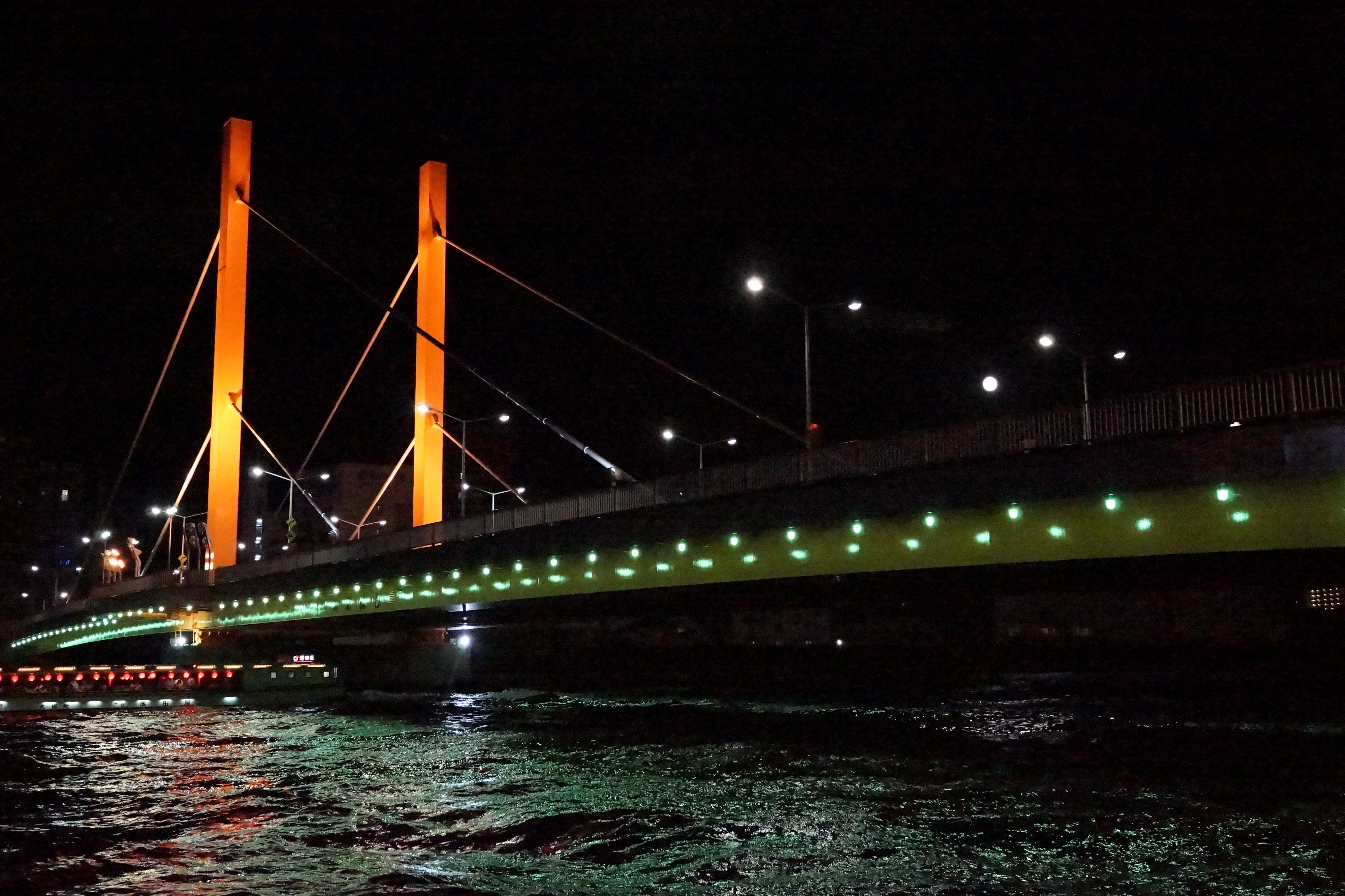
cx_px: 672
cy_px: 448
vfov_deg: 36.9
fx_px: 1345
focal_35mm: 36
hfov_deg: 53.1
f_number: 4
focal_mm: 24
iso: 16000
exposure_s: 1/500
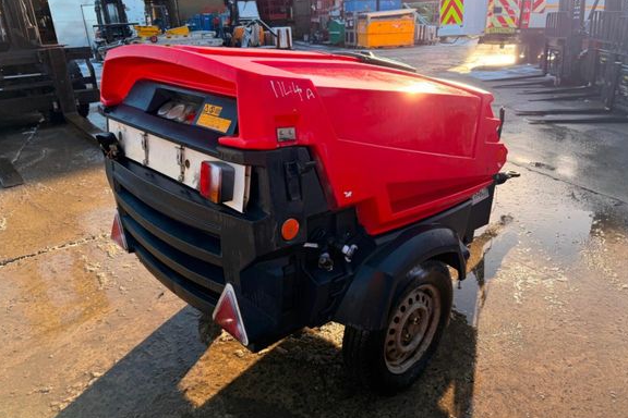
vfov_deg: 49.5
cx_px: 323
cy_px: 204
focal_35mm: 26
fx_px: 454
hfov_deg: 69.4
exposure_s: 1/1493
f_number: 1.78
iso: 100
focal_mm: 6.76
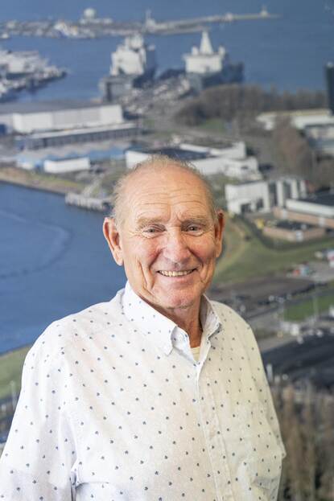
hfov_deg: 19.7
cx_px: 167
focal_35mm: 69
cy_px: 250
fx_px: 961
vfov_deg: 29.3
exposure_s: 1/320
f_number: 3.2
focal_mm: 69
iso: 1600
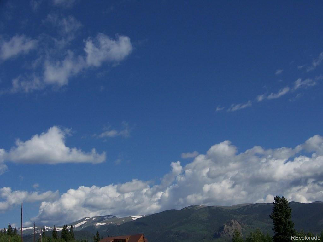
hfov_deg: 31.2
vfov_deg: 23.7
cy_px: 121
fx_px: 579
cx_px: 162
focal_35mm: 62
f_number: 4.5
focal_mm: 10.5
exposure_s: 1/1000
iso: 64
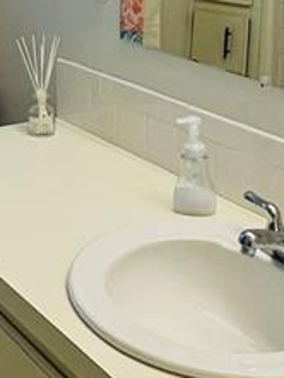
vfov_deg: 23.3
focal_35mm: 76
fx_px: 831
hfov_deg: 19.0
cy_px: -84
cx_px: 24
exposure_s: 1/120
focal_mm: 2.22
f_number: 2.2
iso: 80
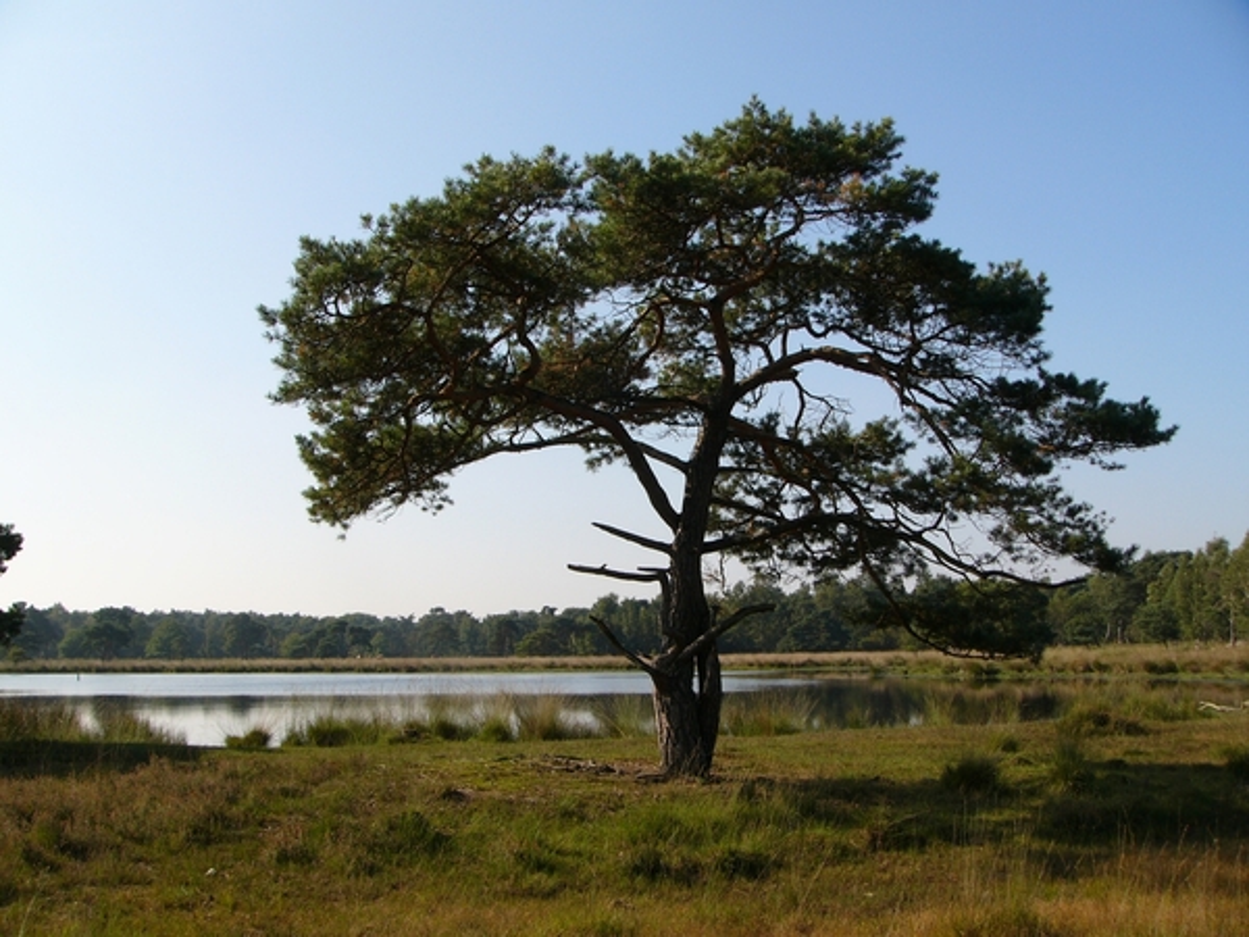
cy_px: 468
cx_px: 624
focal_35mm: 36
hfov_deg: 51.4
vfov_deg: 39.7
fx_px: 1299
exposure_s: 1/500
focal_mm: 6
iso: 50
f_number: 4.6
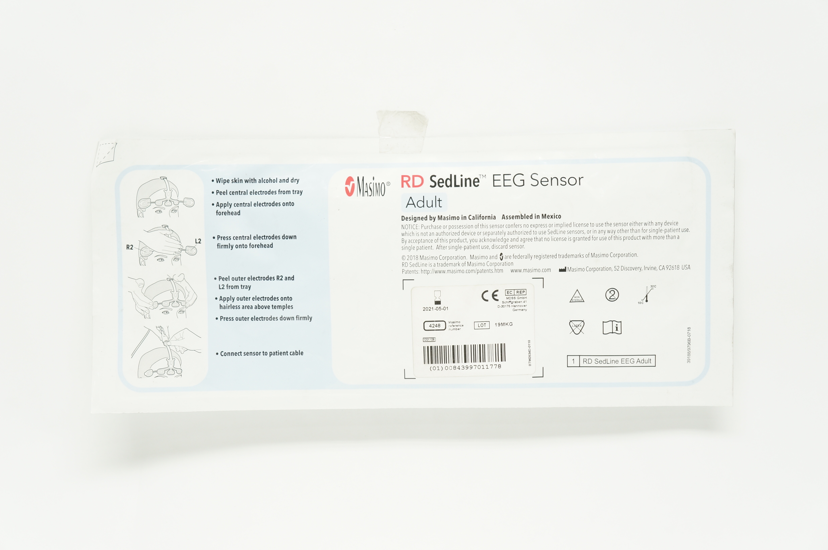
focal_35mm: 46
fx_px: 1068
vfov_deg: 28.9
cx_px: 414
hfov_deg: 42.4
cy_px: 275
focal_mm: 31
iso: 400
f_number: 7.1
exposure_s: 1/30
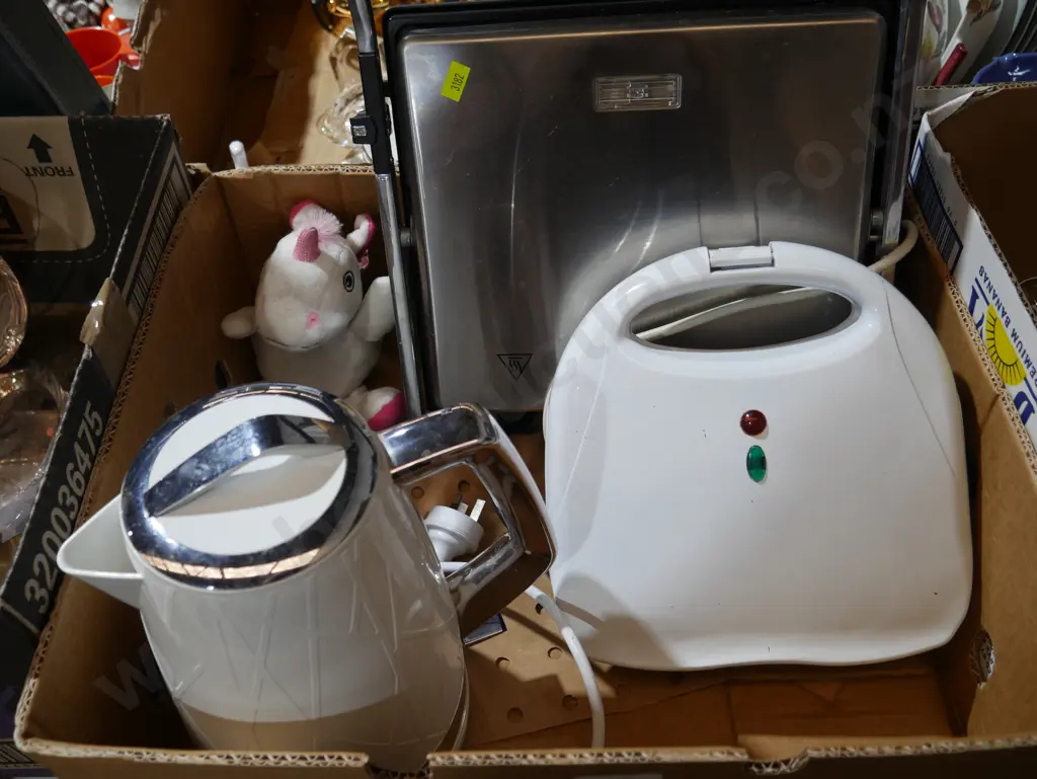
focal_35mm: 32
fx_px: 959
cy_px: 390
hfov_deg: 56.8
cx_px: 518
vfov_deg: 44.2
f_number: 3.6
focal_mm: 16
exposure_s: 1/60
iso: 250
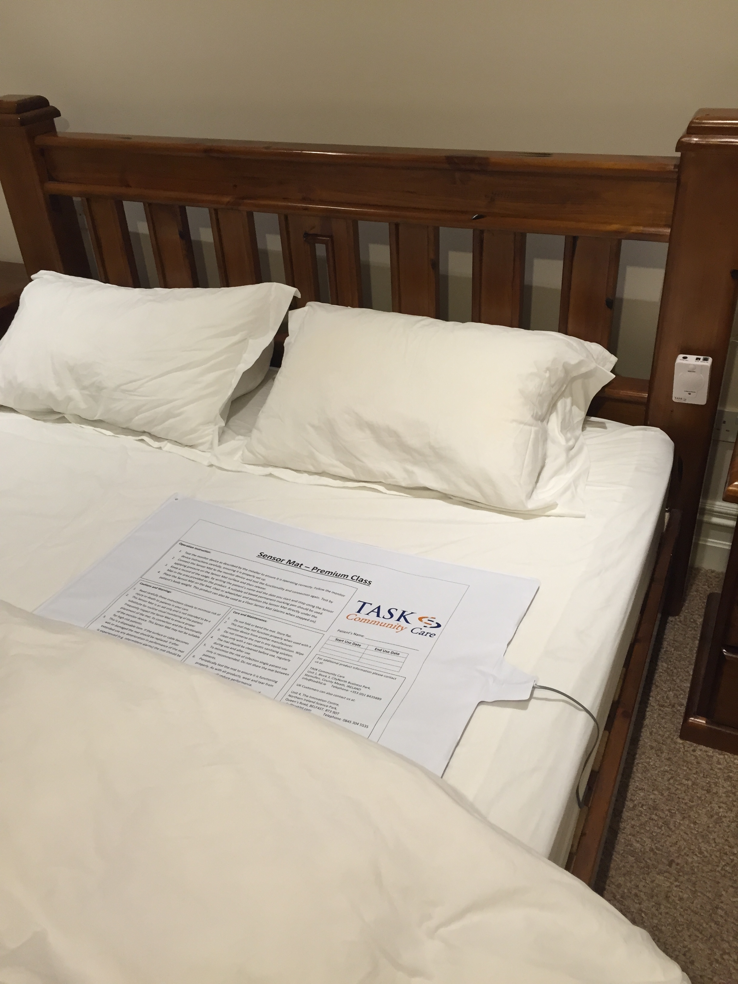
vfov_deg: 61.7
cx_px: 369
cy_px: 492
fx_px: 824
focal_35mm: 29
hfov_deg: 48.2
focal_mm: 4.15
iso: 100
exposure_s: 1/33
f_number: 2.2
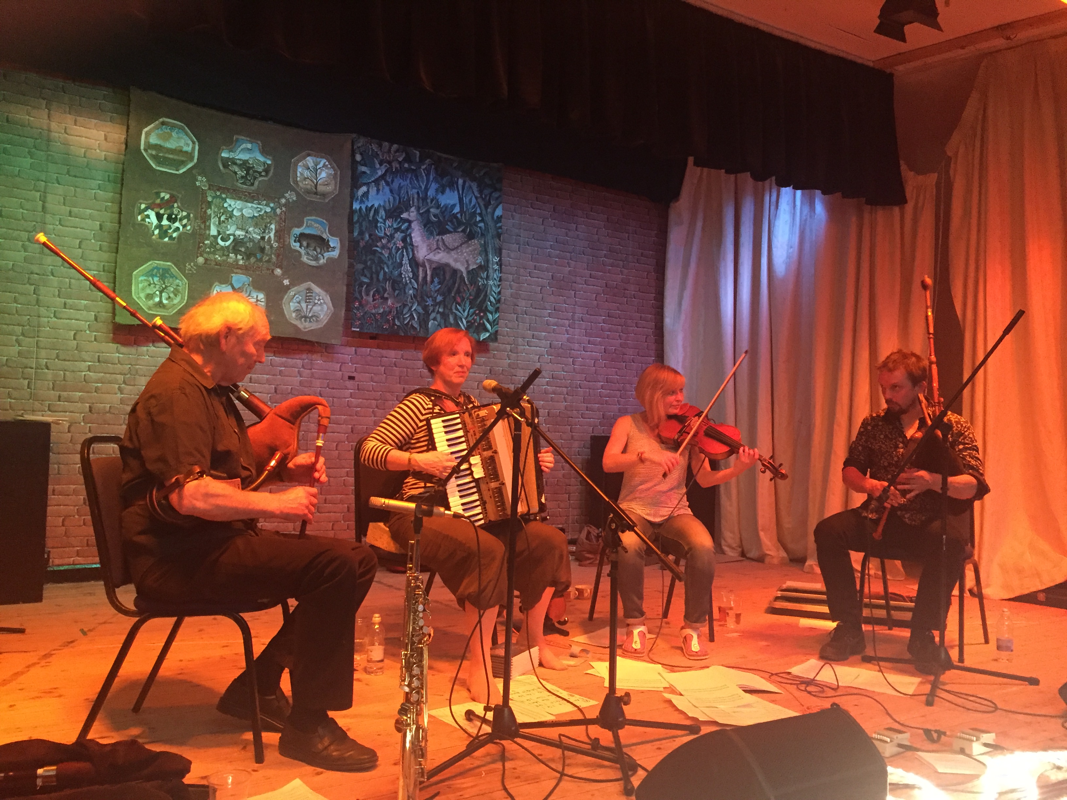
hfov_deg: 61.7
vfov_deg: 48.2
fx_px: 894
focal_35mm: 29
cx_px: 534
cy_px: 400
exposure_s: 1/17
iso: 320
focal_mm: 4.15
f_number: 2.2
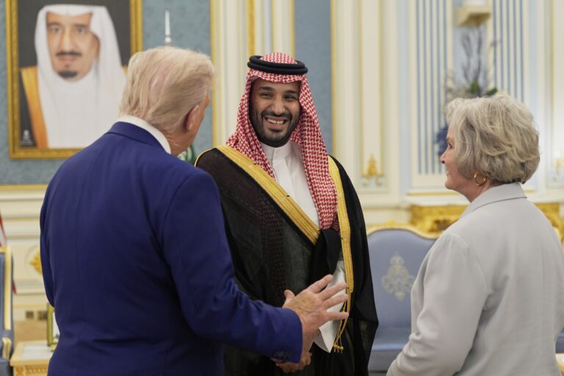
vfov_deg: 19.5
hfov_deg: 28.8
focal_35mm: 70
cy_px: 188
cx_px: 282
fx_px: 1097
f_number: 3.5
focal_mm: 70
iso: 2500
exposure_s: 1/500
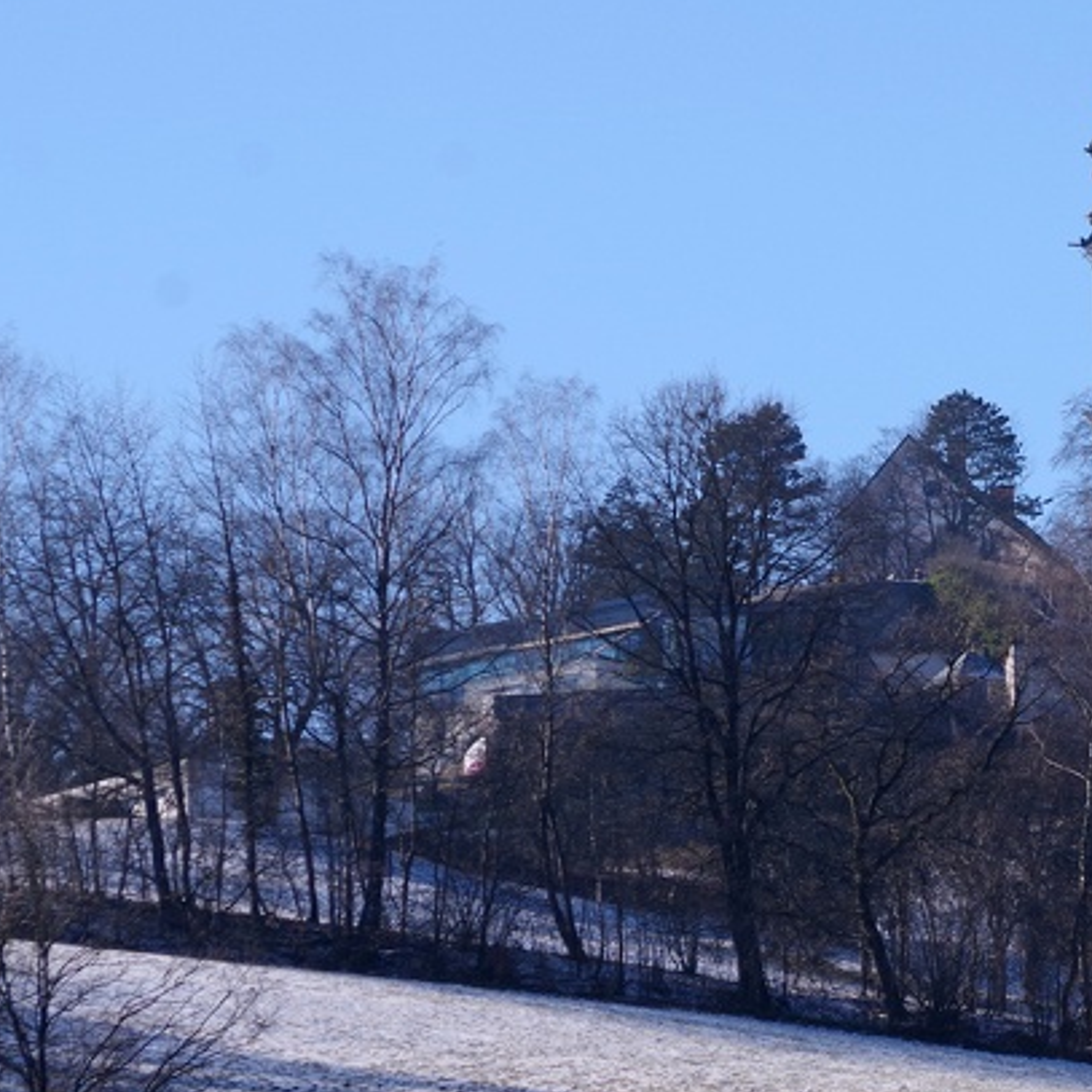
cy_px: 590
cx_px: 1095
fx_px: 12920
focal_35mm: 362
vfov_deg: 4.8
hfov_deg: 4.8
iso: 200
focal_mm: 115
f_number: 8
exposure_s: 1/400
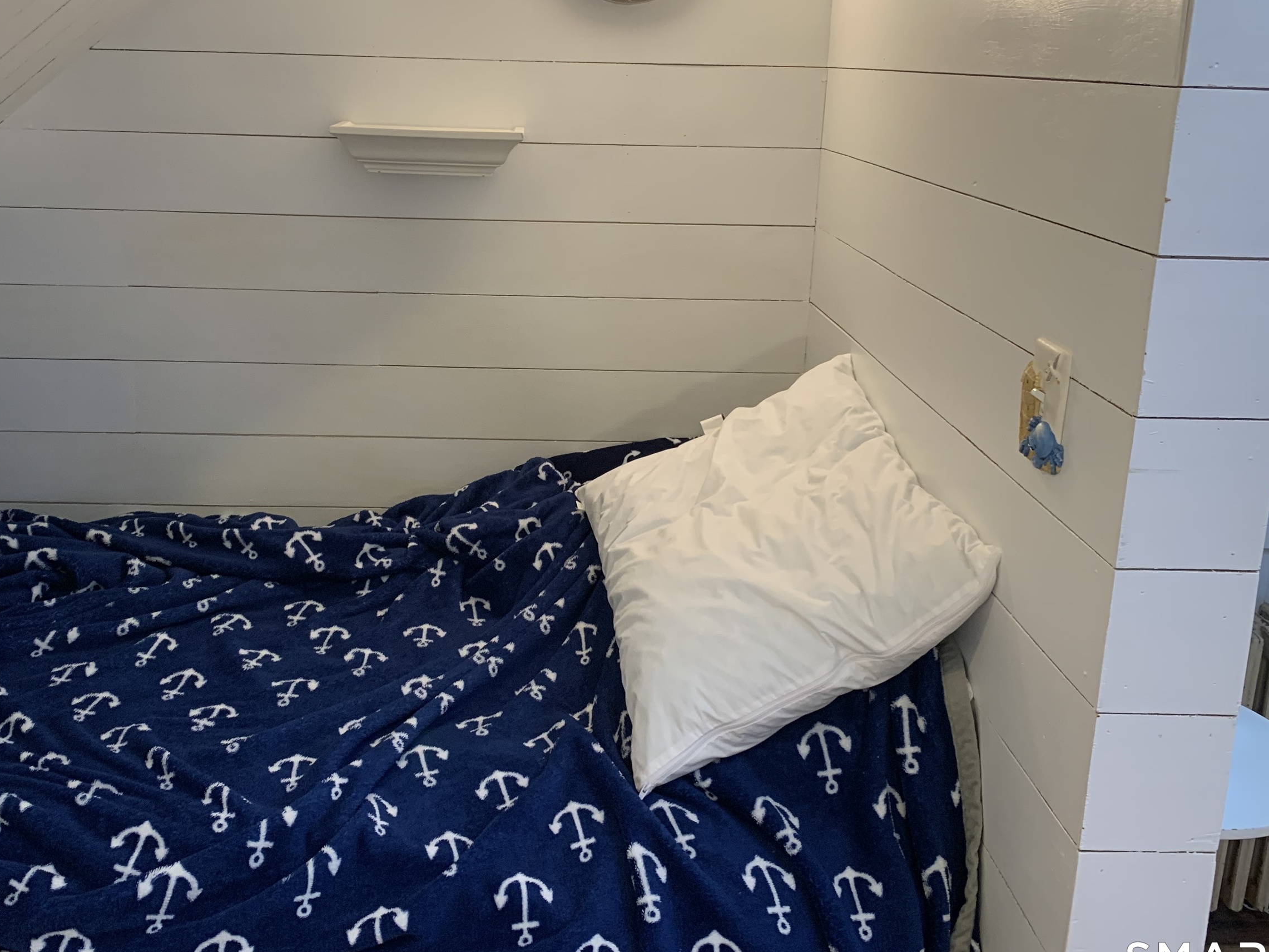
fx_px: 1283
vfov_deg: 40.4
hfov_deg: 52.4
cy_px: 346
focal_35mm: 35
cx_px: 526
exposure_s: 1/60
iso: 100
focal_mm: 4.25
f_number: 1.8
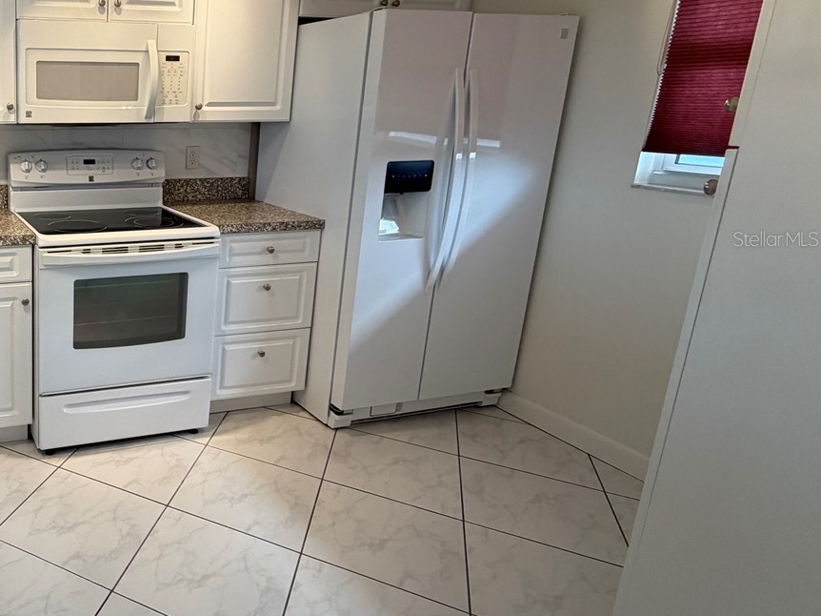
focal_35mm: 26
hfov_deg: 56.6
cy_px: 238
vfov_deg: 52.6
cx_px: 61
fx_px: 616
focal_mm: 2.22
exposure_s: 1/120
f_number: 2.2
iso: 160
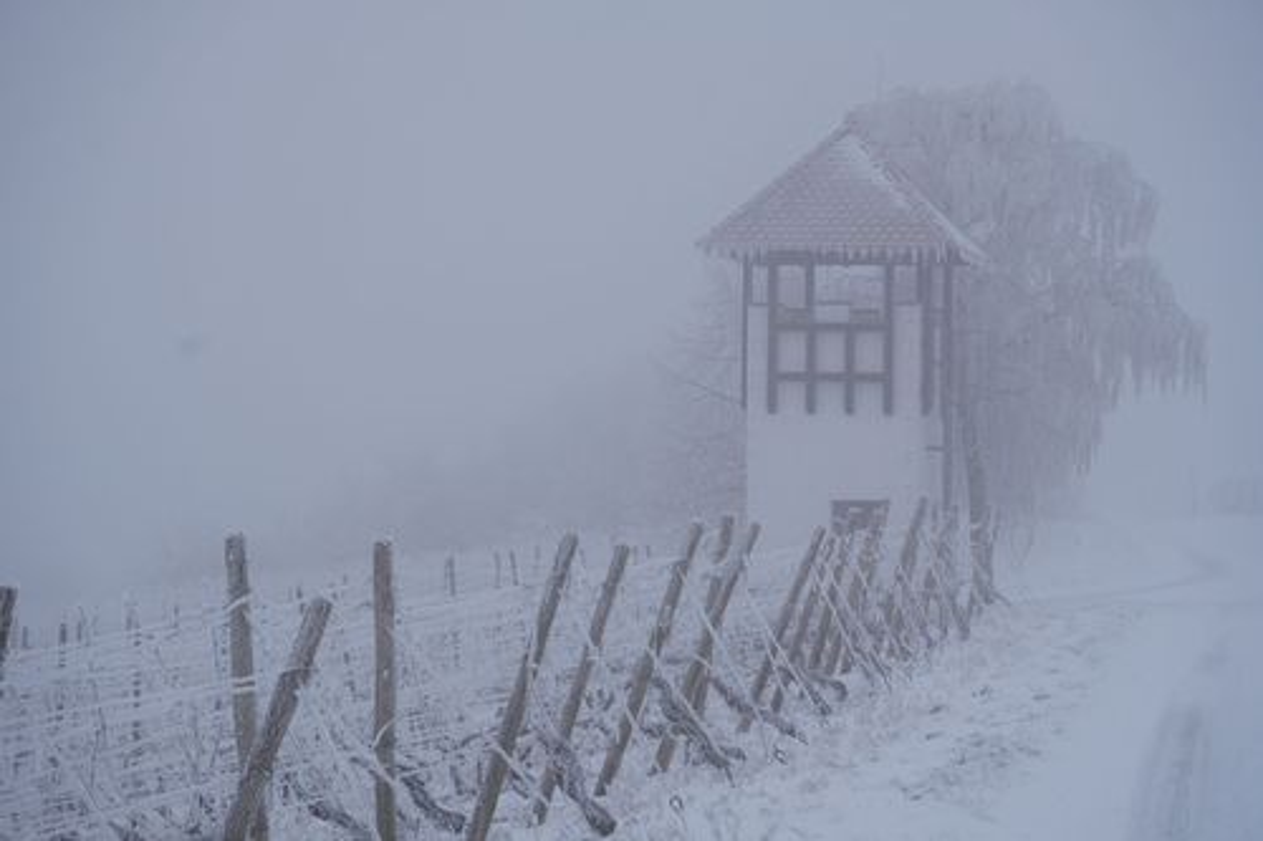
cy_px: 420
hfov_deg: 19.5
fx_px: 3682
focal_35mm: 105
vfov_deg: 13.0
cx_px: 632
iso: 100
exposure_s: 1/200
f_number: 8
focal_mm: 70
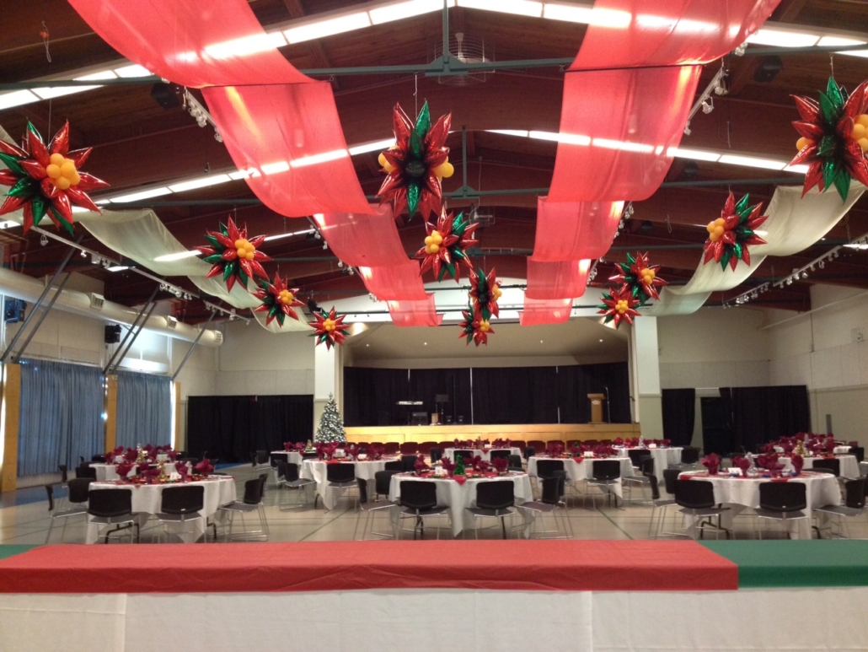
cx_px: 434
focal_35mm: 35
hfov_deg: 52.6
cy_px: 326
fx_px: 878
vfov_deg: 40.7
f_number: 2.4
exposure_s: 1/20
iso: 250
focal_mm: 4.28
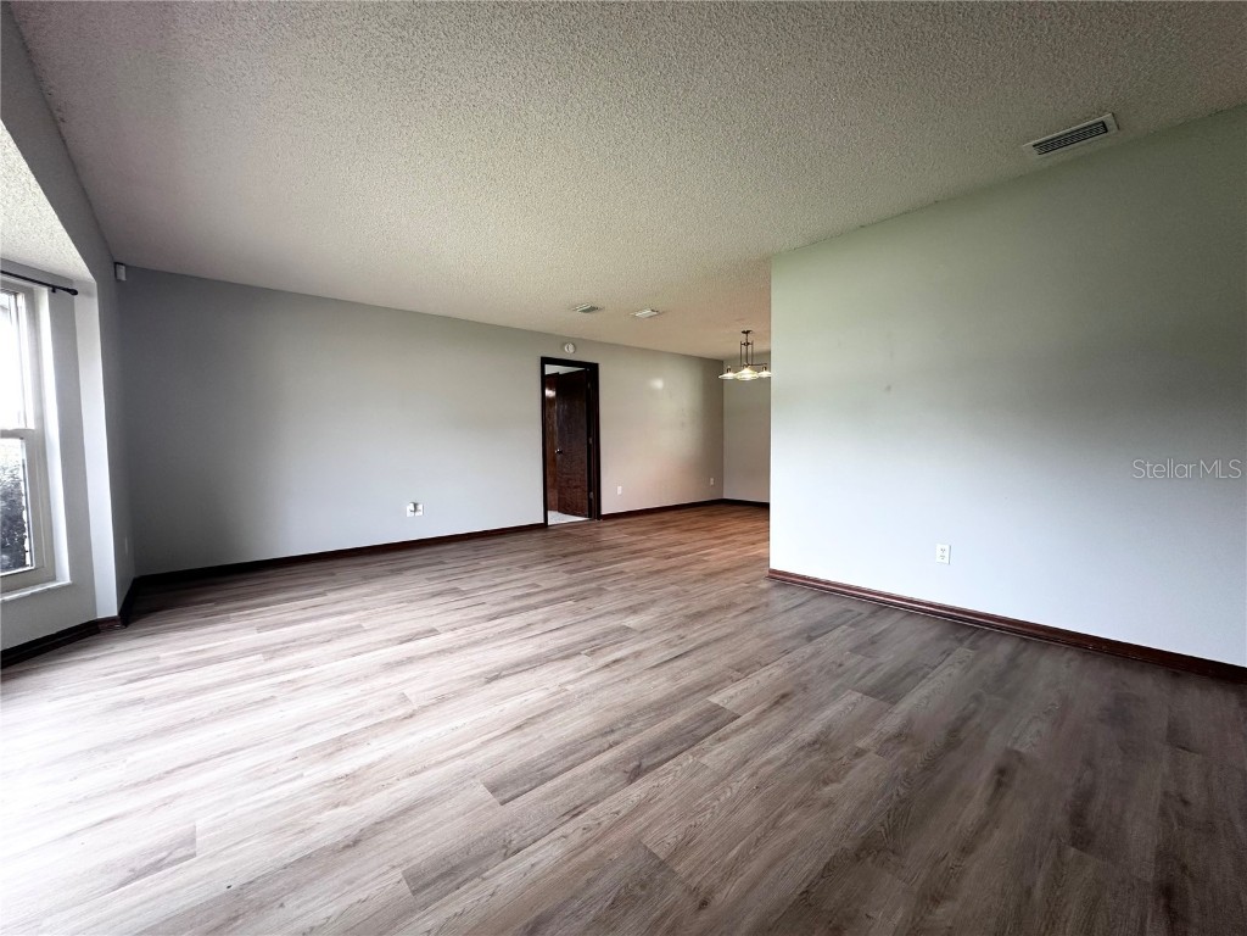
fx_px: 504
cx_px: 624
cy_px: 468
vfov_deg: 85.7
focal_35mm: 14
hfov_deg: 102.1
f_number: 2.2
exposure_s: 1/60
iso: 160
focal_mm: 2.22
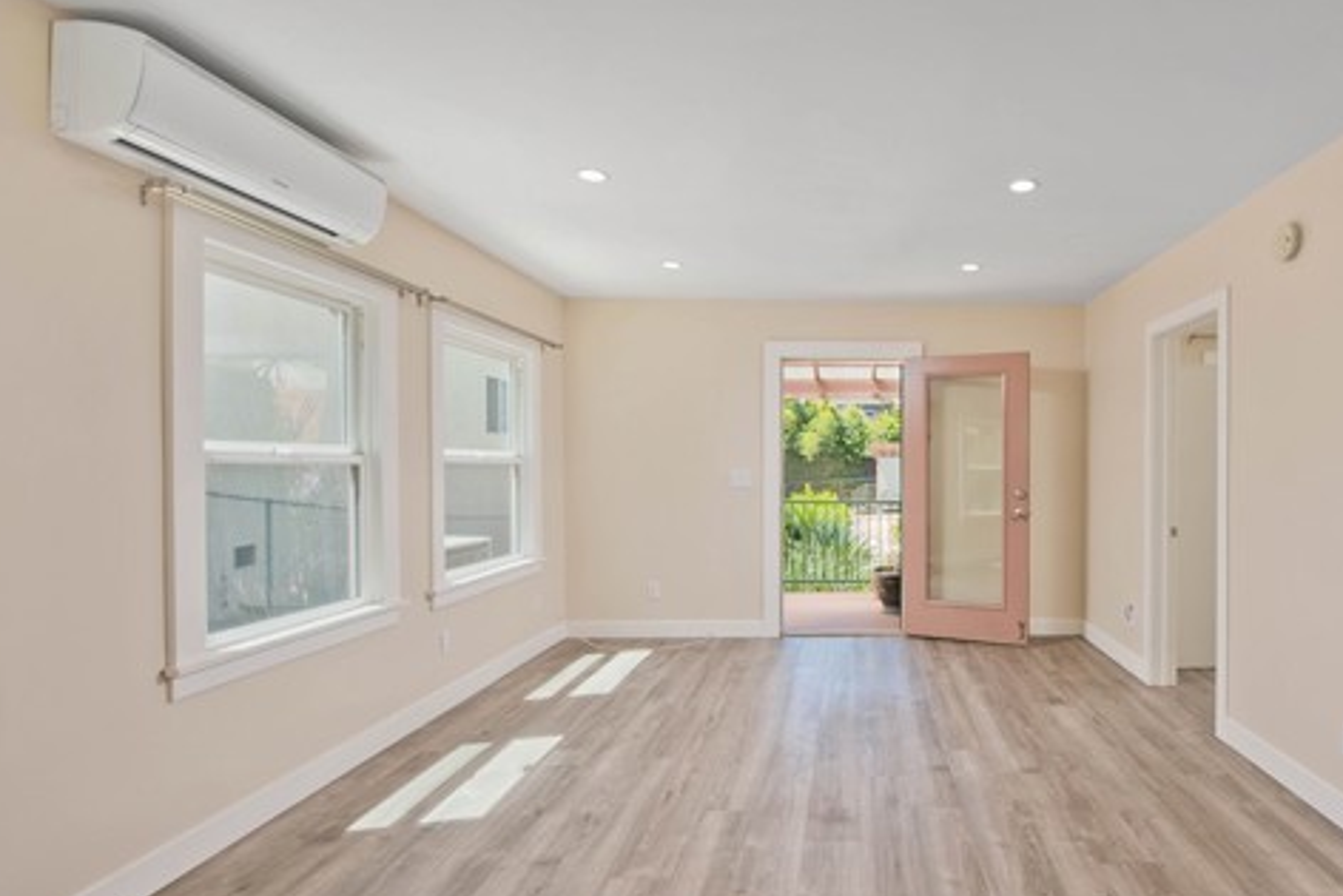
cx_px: 865
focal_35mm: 19
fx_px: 709
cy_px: 451
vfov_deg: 64.6
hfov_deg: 84.6
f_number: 5.6
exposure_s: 1/500
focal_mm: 14
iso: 400
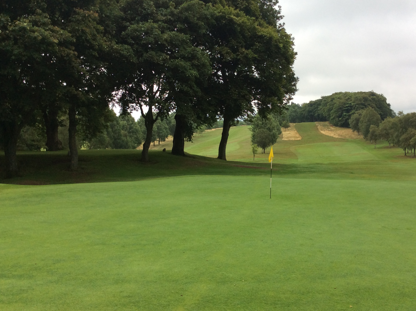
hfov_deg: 47.9
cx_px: 227
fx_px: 468
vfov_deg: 36.7
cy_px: 156
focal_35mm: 39
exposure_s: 1/103
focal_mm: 3.3
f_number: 2.4
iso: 32
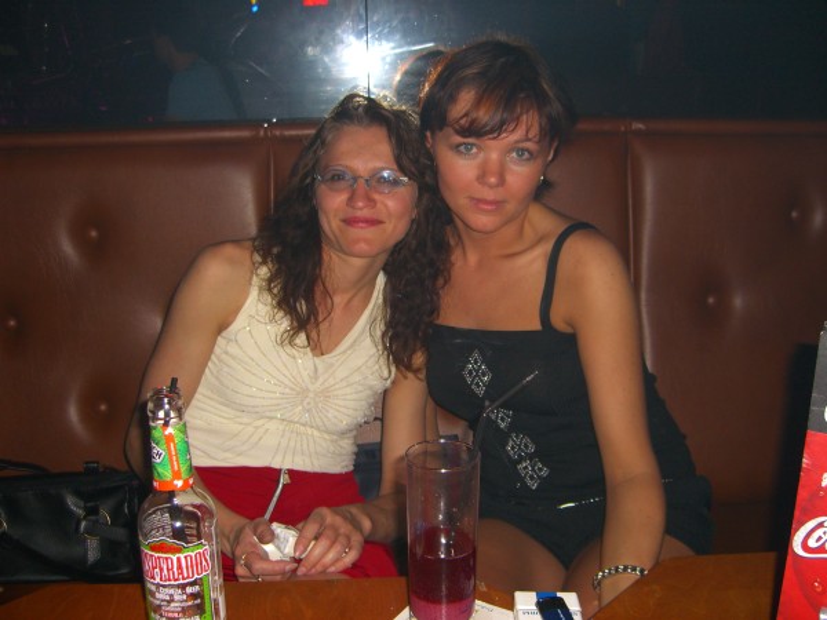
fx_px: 908
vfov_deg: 37.7
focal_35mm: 38
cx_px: 414
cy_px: 310
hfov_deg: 49.0
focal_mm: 7.9
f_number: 2.8
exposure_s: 1/60
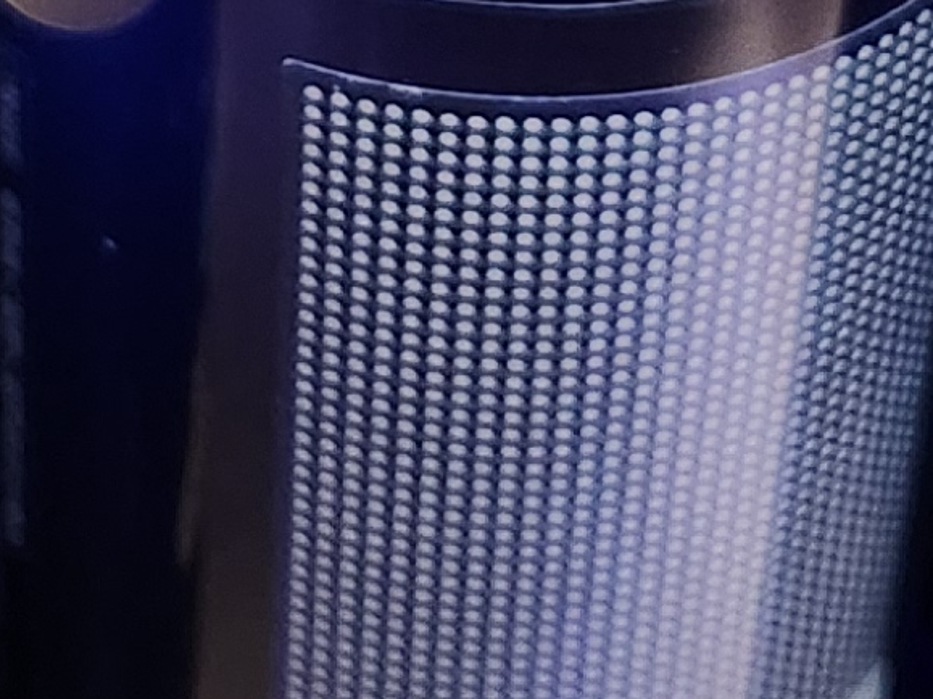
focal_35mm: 159
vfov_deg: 8.9
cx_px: 172
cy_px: -601
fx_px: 4285
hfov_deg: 12.4
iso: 640
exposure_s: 1/100
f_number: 1.8
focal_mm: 5.4
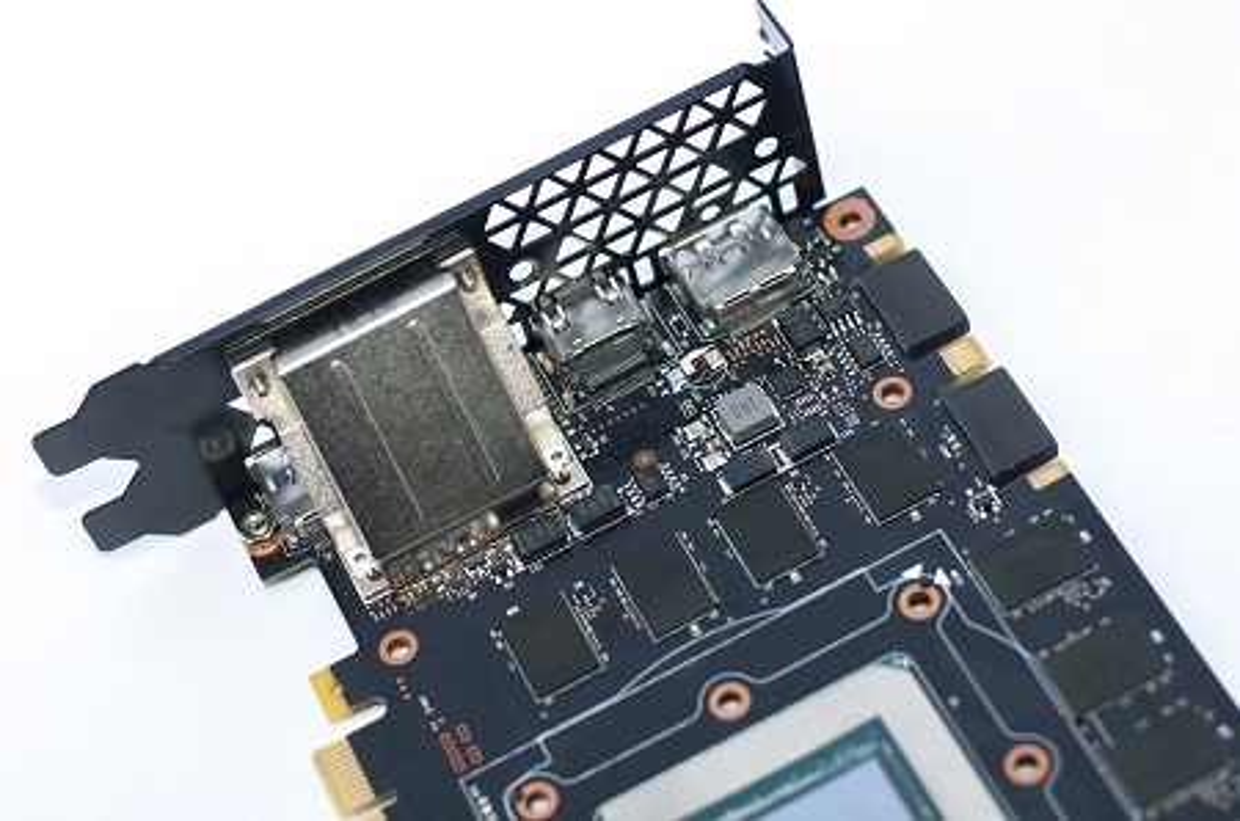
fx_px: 2578
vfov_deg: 18.1
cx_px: 620
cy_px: 410
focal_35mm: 75
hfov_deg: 27.0
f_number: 3.5
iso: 200
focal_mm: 50
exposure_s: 1/200
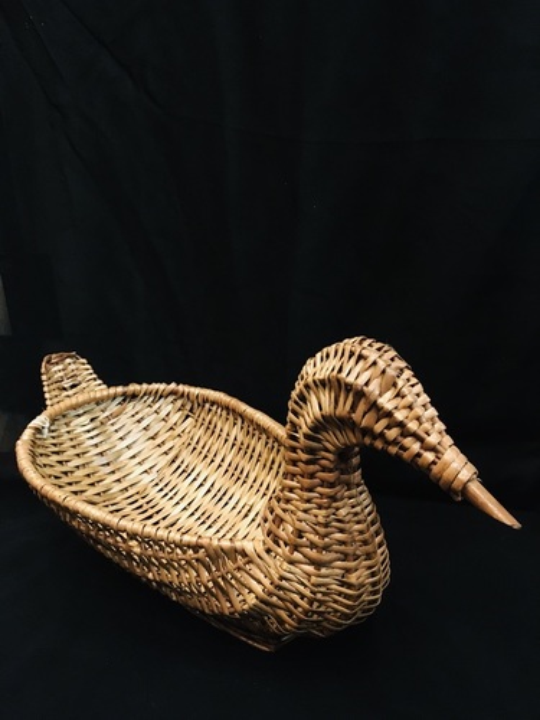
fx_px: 603
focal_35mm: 29
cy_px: 360
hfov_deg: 48.2
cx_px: 270
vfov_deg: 61.7
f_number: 2.2
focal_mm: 4.15
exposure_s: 1/17
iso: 400
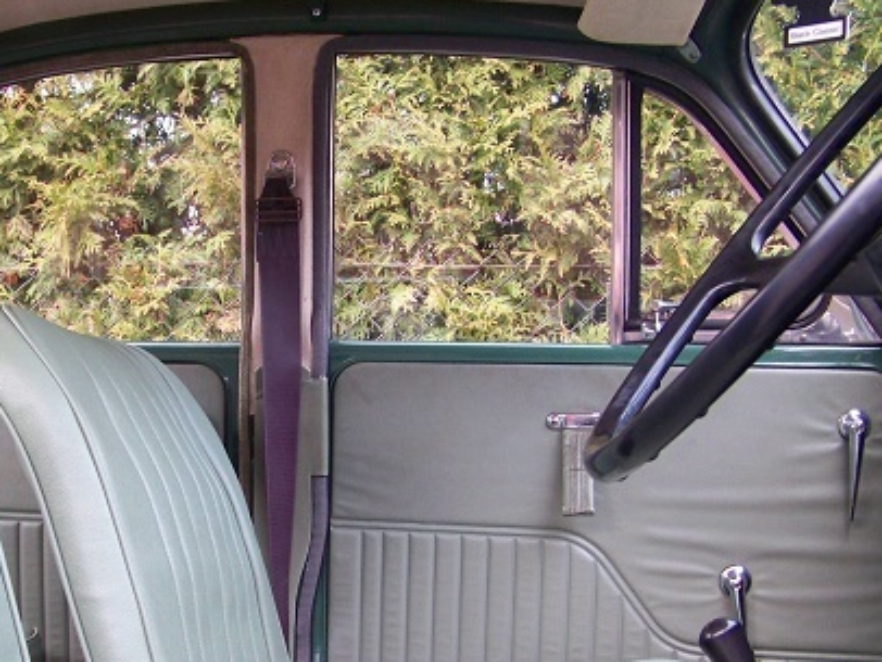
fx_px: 1326
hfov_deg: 36.0
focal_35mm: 52
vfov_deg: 27.9
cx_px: 230
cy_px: 445
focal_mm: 5.85
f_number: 2.8
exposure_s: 1/10
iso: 200
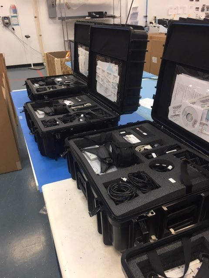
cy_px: 139
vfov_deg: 61.7
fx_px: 233
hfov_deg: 48.2
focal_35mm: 29
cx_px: 104
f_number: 2.2
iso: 50
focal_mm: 4.15
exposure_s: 1/30
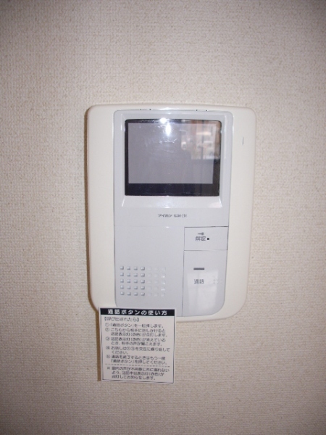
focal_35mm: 35
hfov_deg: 40.7
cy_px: 218
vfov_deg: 52.6
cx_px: 163
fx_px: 439
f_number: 2.6
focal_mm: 5.8
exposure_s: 1/40
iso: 80
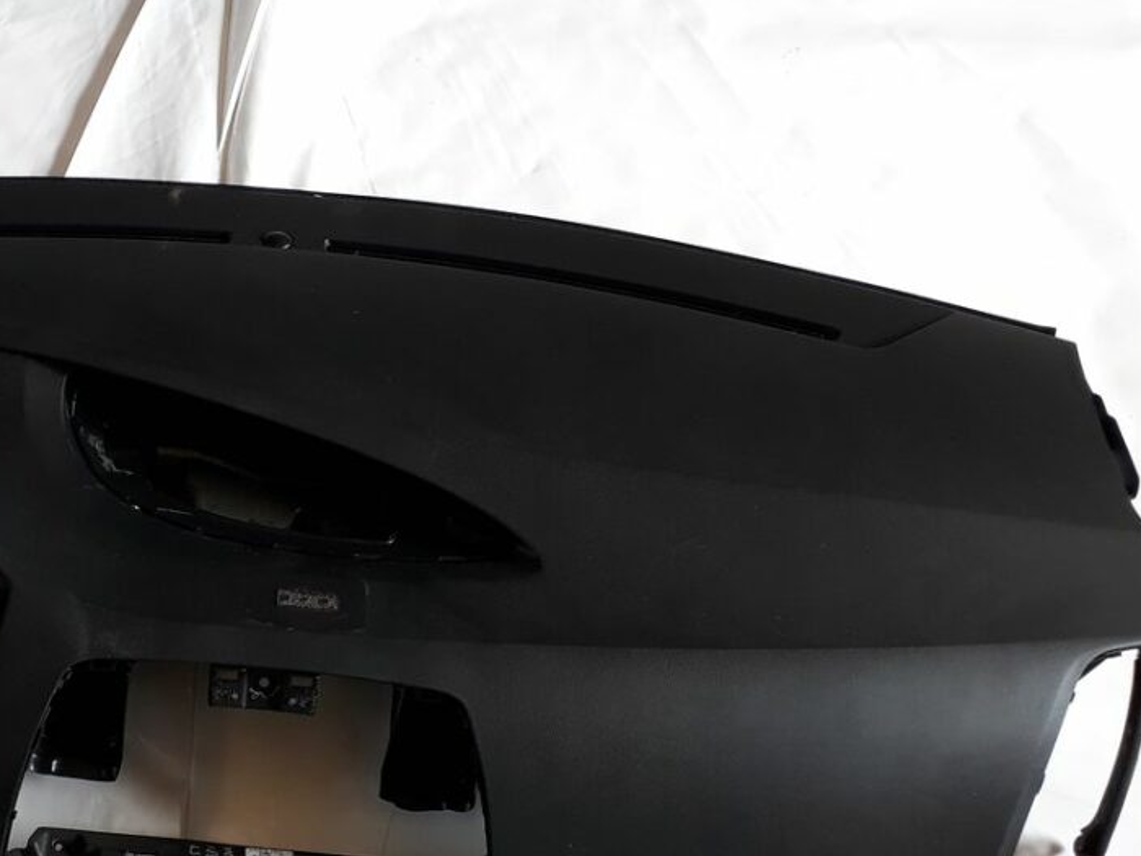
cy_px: 616
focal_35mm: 54
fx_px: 1780
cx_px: 187
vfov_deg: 26.8
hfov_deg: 34.2
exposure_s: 1/50
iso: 64
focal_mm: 3.6
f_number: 1.9
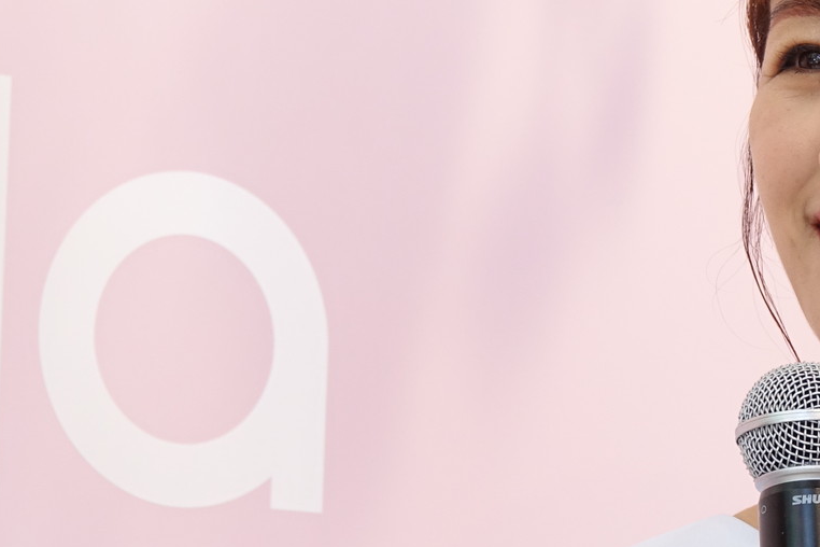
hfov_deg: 5.0
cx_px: 942
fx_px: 9406
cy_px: 198
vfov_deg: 3.3
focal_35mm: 413
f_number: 4
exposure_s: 1/200
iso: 500
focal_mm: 60.29
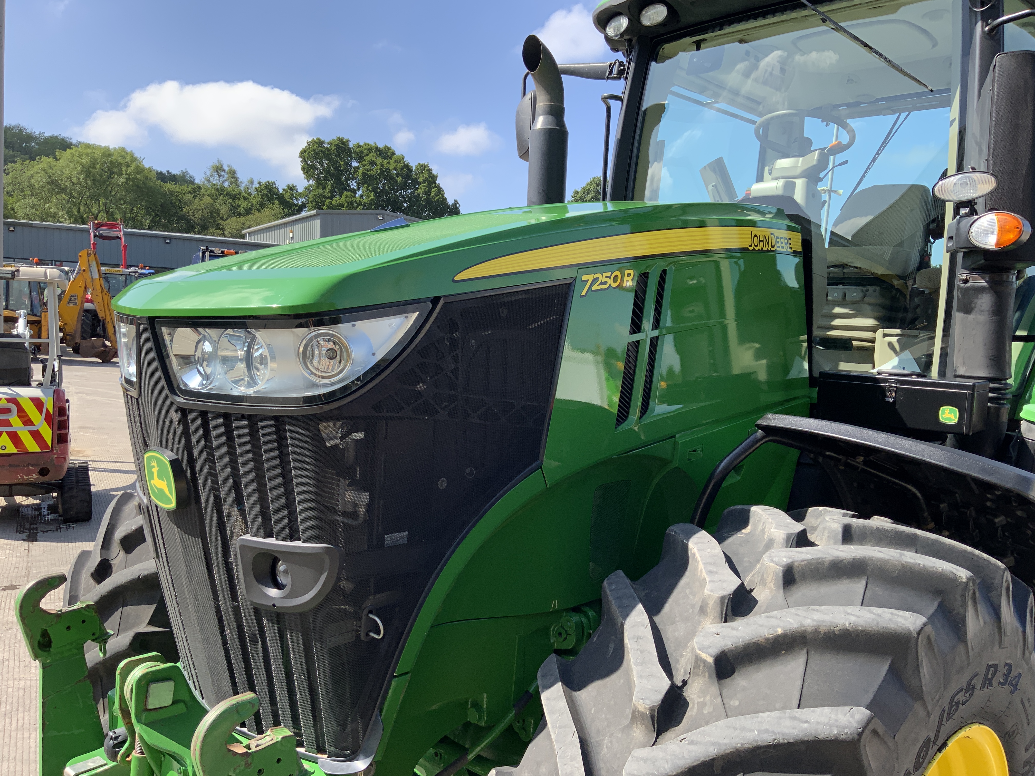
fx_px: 867
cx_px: 518
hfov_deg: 61.7
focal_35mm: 29
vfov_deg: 48.2
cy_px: 388
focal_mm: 3
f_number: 1.8
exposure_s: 1/719
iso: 16
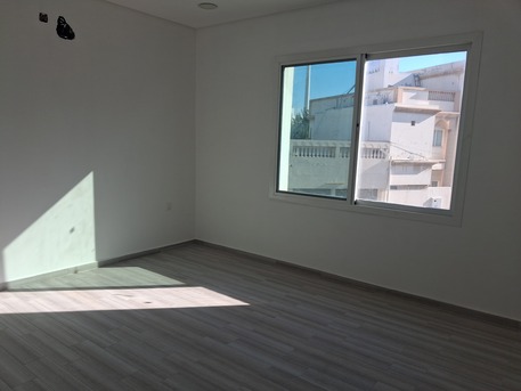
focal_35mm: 27
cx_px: 260
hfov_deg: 65.3
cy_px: 196
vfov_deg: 51.4
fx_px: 406
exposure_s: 1/240
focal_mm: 4
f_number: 1.8
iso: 25
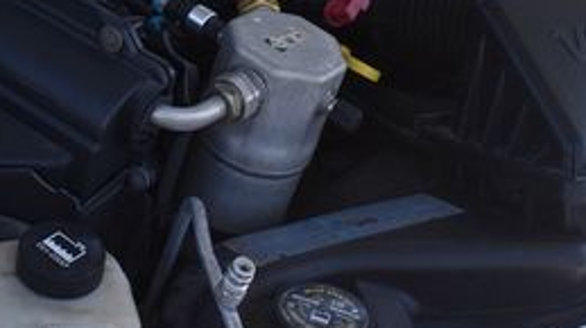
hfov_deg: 29.8
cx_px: 161
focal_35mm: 70
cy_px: 28
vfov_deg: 16.9
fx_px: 1086
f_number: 8
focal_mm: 18
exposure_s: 1/250
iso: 200
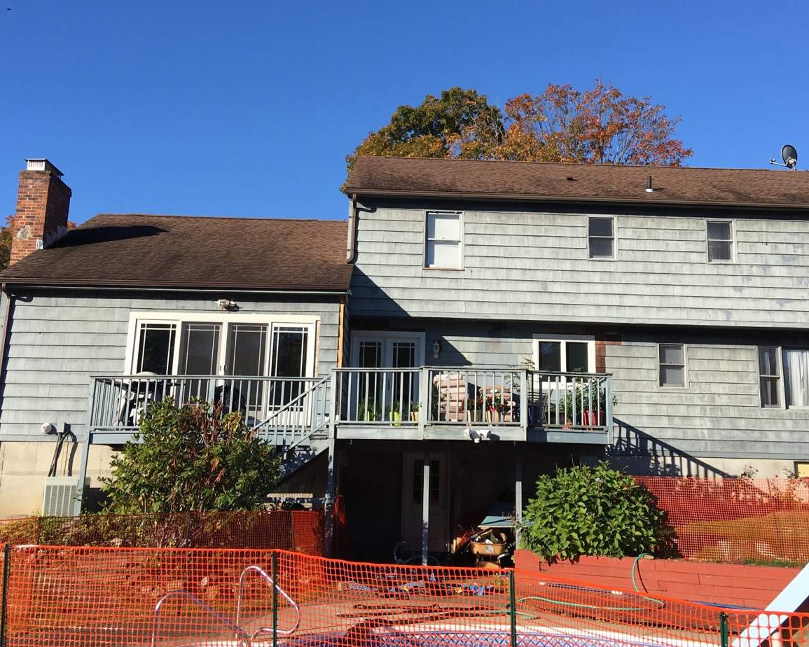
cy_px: 263
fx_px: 958
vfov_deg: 37.2
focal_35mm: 40
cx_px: 457
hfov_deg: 45.7
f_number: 2.2
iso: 25
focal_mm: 4.15
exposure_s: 1/1350
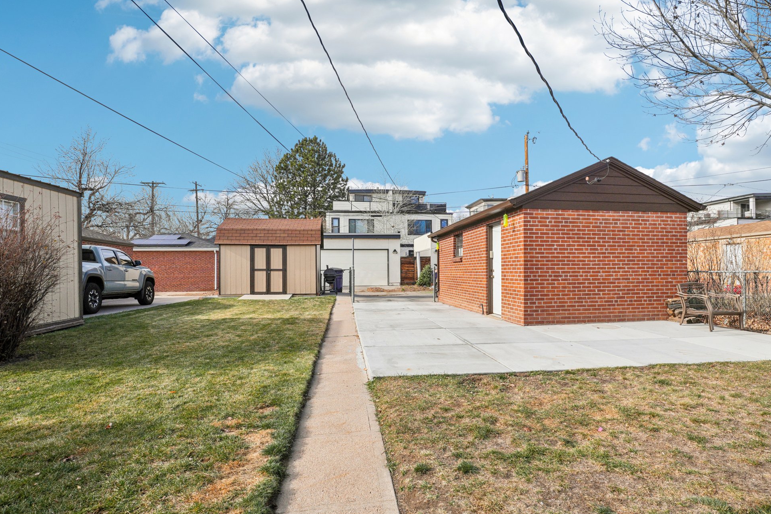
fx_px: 375
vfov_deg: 68.8
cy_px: 265
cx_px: 399
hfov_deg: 91.5
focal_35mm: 18
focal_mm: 11
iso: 100
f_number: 8
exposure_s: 1/350
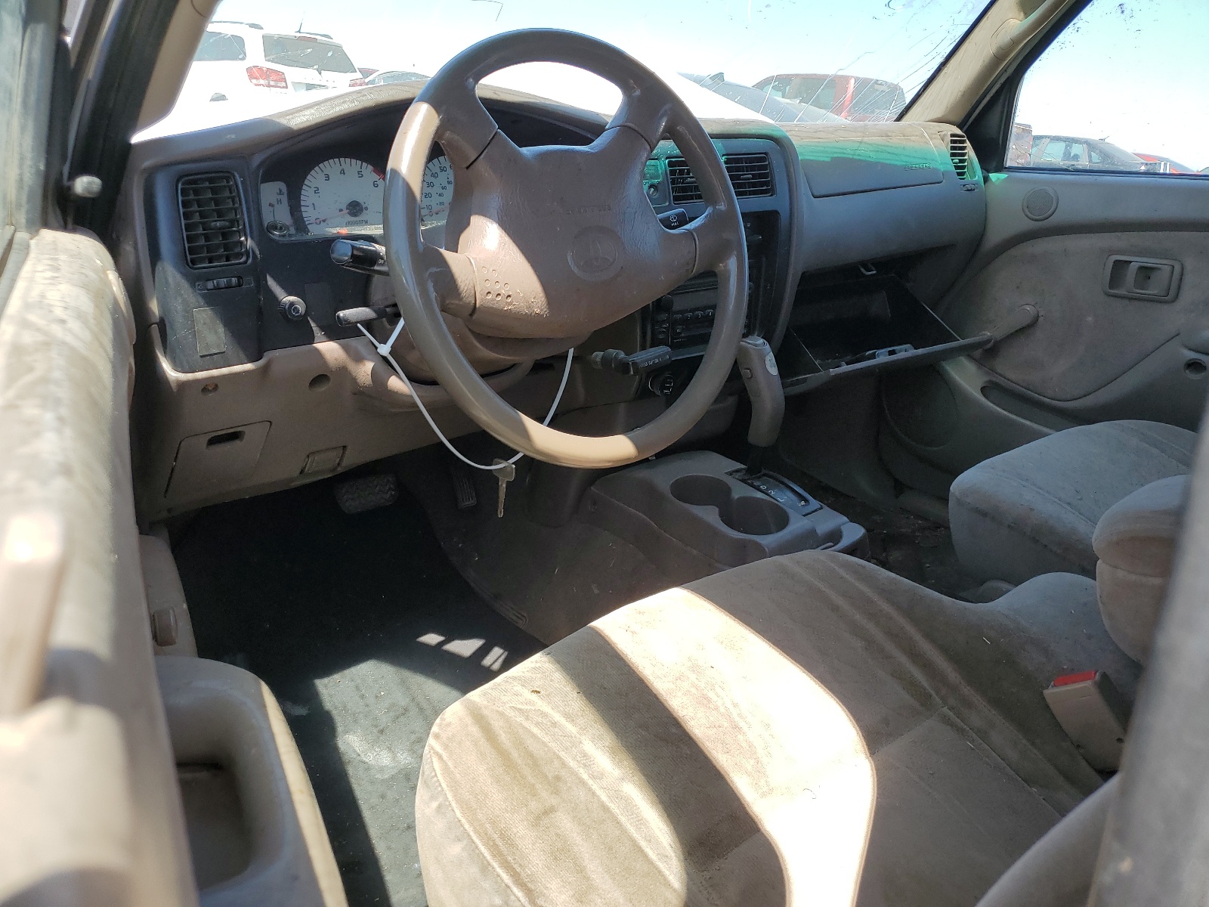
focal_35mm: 26
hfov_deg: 67.3
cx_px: 604
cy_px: 454
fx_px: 908
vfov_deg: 53.1
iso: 50
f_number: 1.5
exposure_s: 1/769
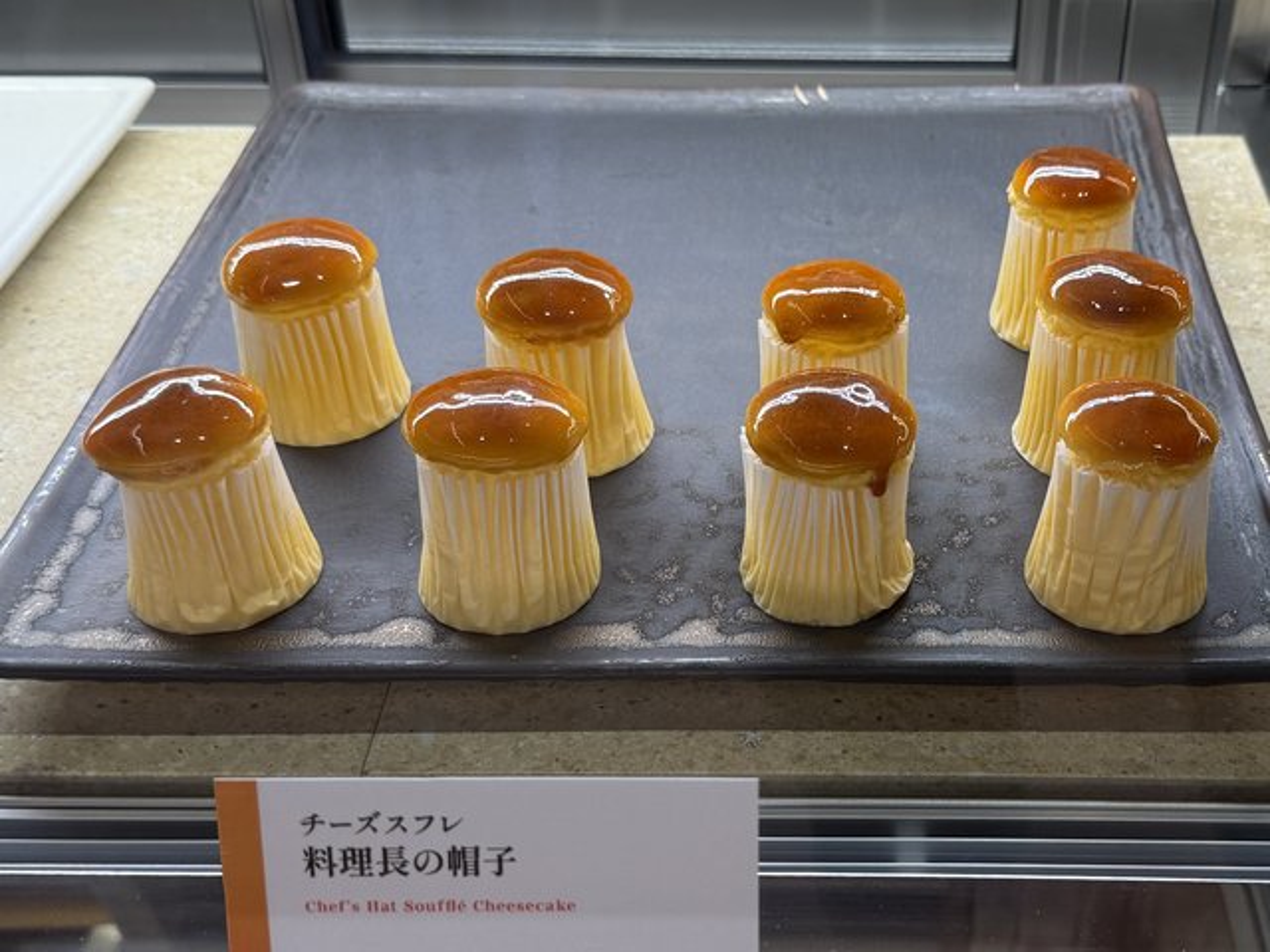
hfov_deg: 71.6
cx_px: 635
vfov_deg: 56.8
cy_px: 476
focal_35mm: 24
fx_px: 881
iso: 100
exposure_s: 1/481
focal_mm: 6.76
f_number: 1.78
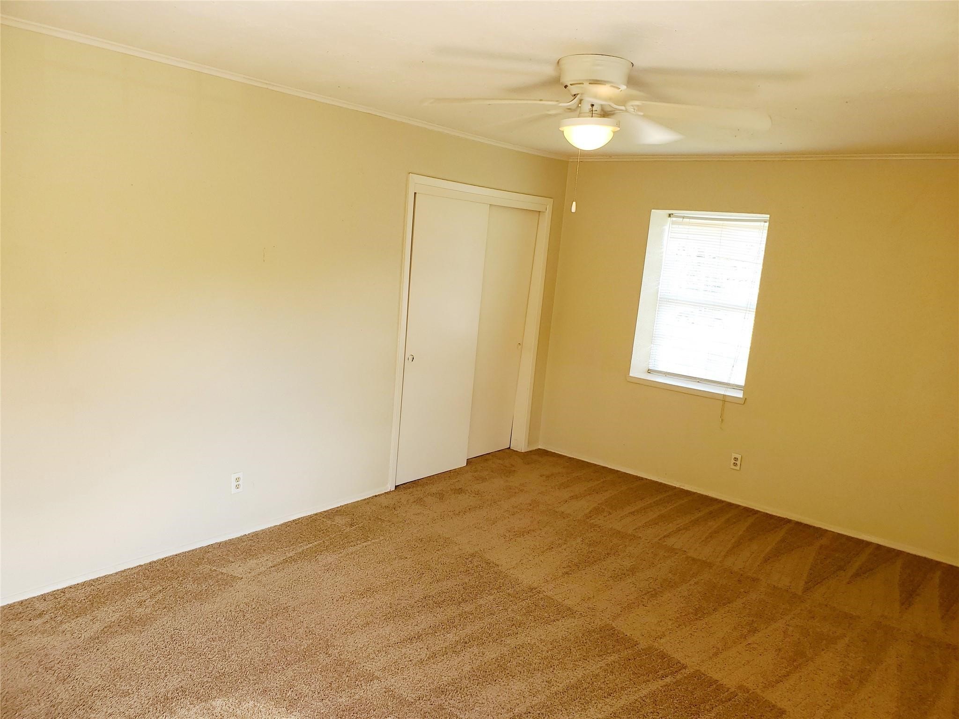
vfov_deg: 53.1
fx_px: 720
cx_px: 480
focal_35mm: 26
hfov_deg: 67.3
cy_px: 360
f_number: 2.4
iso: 50
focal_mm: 4.3
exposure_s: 1/60.2
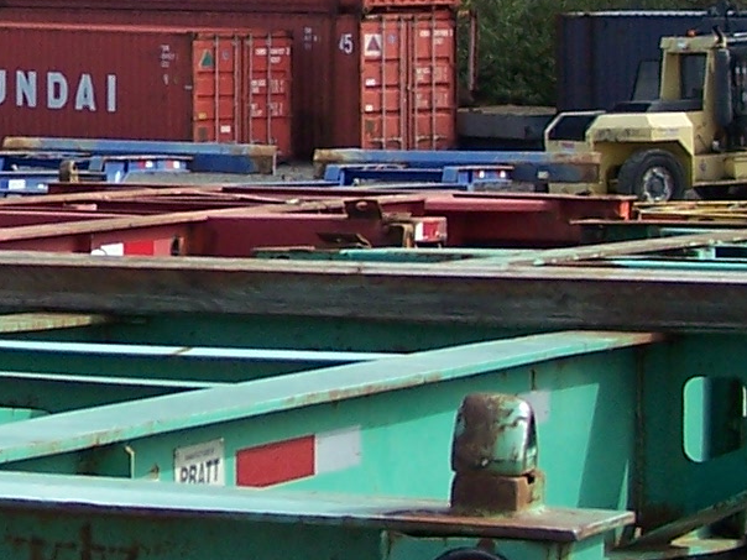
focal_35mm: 162
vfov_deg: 9.1
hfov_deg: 11.9
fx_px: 3496
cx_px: -156
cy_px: 63
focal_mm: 6.3
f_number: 2.8
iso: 80
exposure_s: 1/750
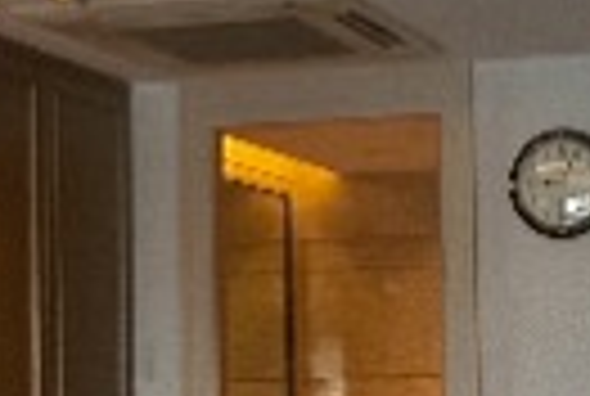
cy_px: 342
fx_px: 1692
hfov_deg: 19.4
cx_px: 531
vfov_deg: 13.3
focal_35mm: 103
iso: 200
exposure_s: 1/100
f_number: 1.8
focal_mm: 1.57
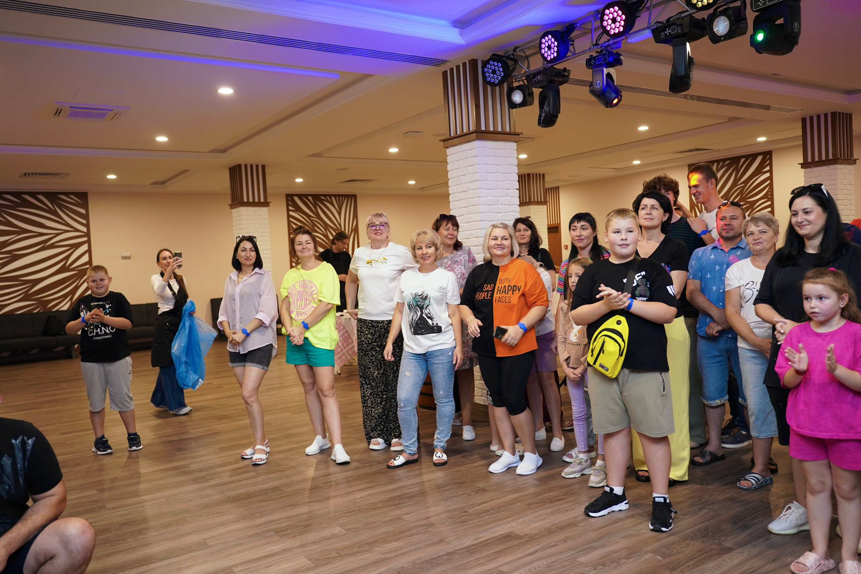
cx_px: 430
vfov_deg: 46.4
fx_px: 670
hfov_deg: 65.5
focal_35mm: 28
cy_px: 287
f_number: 2.8
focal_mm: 28
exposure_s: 1/60
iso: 500
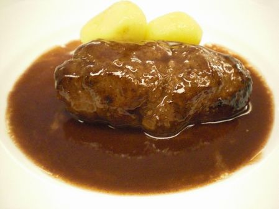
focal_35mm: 38
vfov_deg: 37.7
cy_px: 104
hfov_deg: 49.0
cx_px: 140
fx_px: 306
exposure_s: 1/15
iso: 800
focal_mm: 6.3
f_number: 3.1
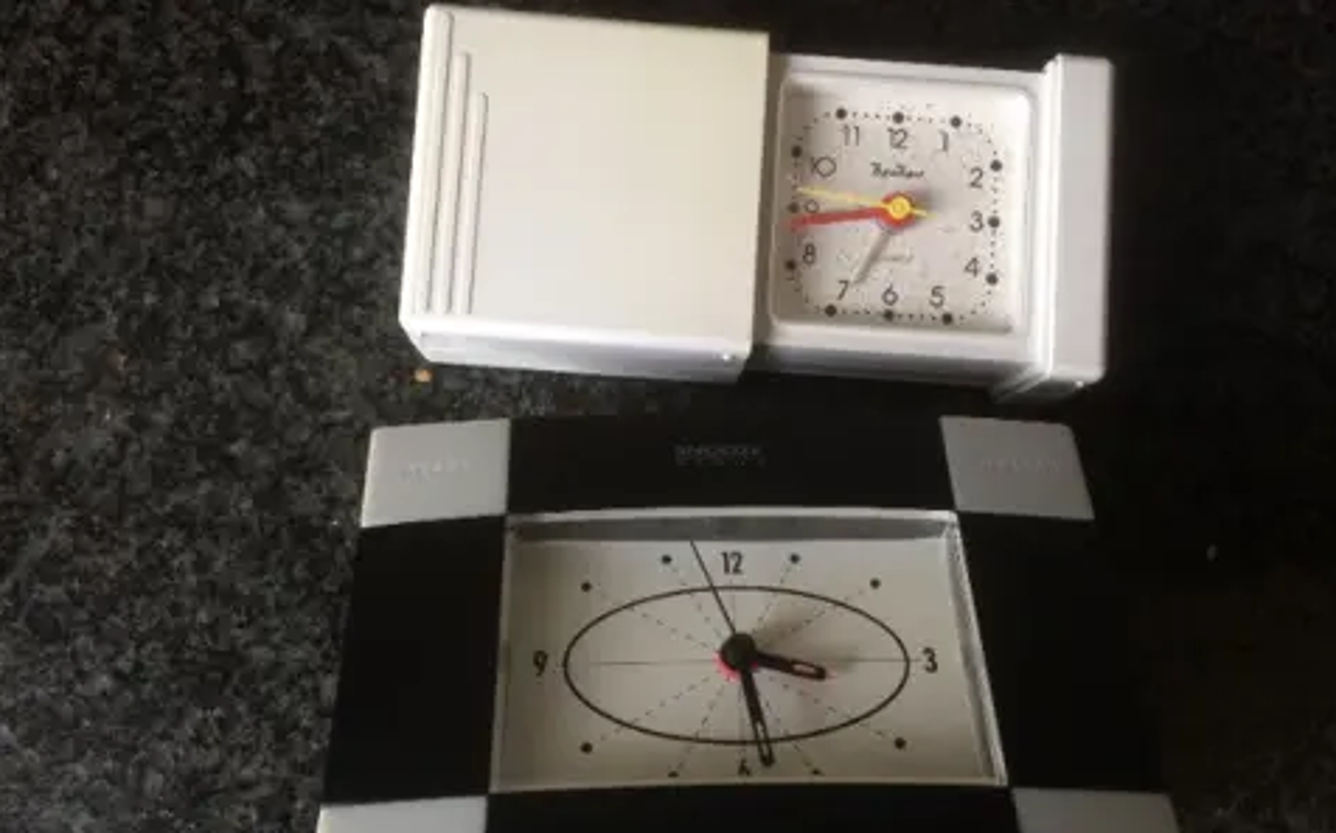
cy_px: 471
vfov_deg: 40.5
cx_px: 668
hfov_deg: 61.3
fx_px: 1128
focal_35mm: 31
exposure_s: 1/30
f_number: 2.2
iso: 40
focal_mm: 4.15
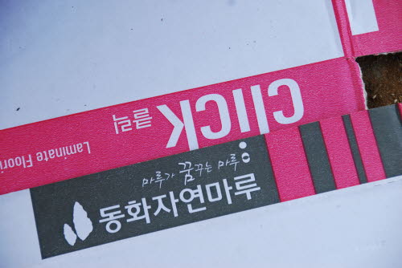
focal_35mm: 168
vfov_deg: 8.2
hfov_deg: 12.2
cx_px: 201
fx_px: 1877
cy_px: 134
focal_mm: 112
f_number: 5.6
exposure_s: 1/200
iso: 200
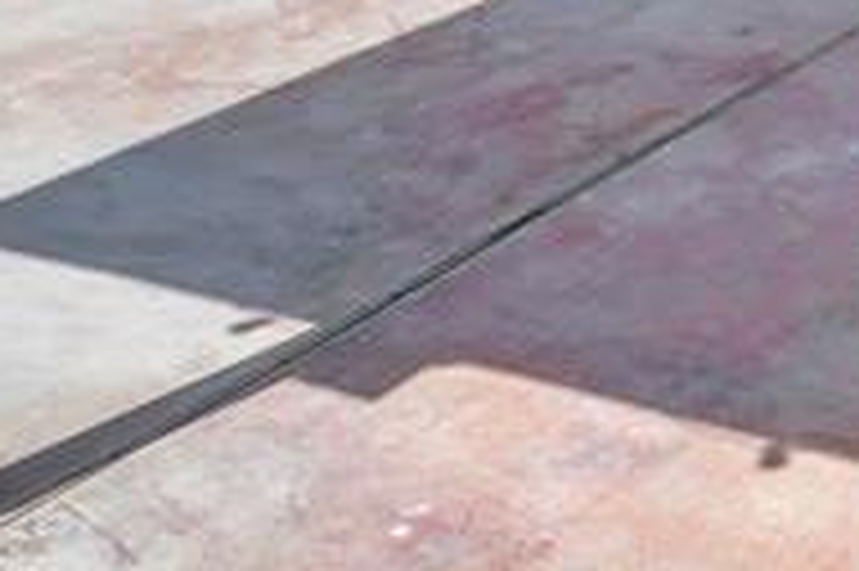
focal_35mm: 75
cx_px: 850
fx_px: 1788
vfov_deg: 15.2
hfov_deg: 25.7
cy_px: -524
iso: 400
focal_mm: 14
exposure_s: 1/500
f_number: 8
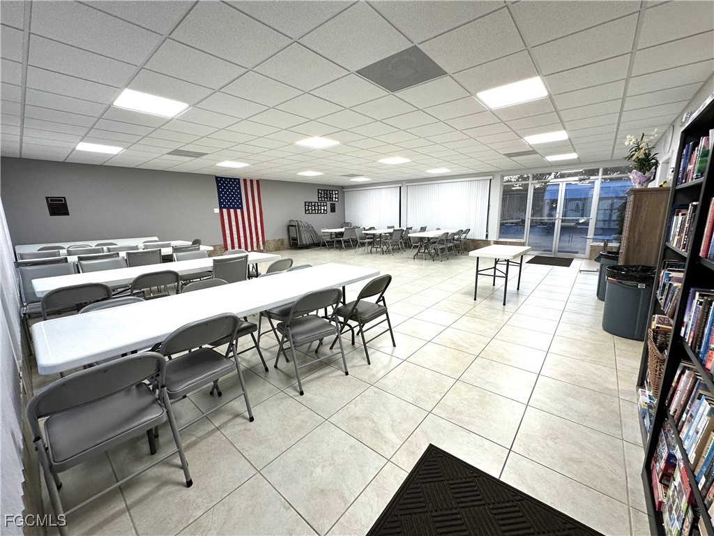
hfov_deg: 102.1
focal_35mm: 14
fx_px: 289
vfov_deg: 85.7
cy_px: 268
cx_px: 357
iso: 125
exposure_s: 1/120
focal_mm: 2.22
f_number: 2.2
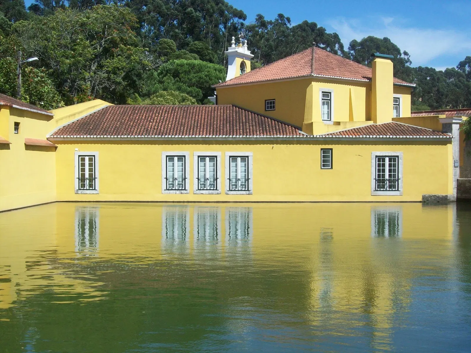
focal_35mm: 56
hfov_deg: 34.3
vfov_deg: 26.1
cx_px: 236
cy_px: 176
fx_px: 762
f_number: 6
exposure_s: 1/431
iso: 80
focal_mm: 9.4
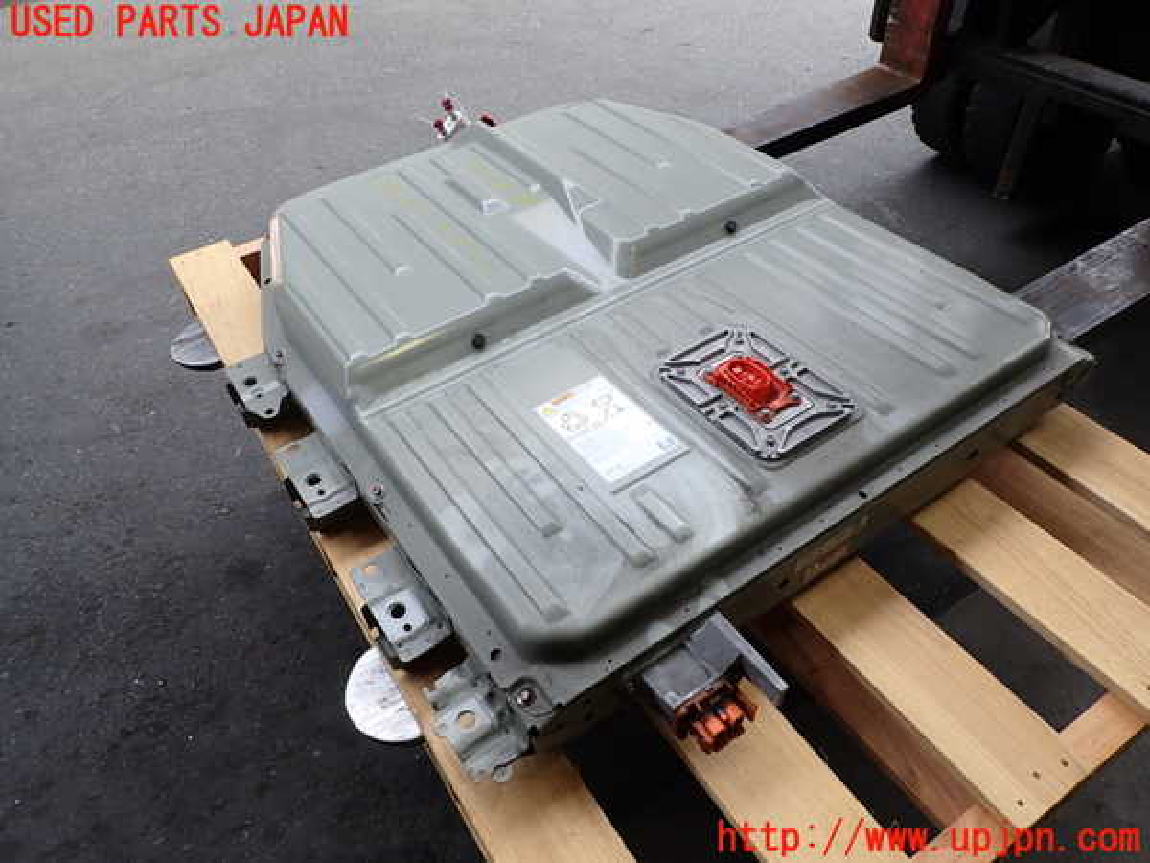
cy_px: 432
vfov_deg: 54.9
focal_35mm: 25
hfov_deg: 69.4
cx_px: 575
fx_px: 831
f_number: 2.8
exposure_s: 1/160
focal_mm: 4.5
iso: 100
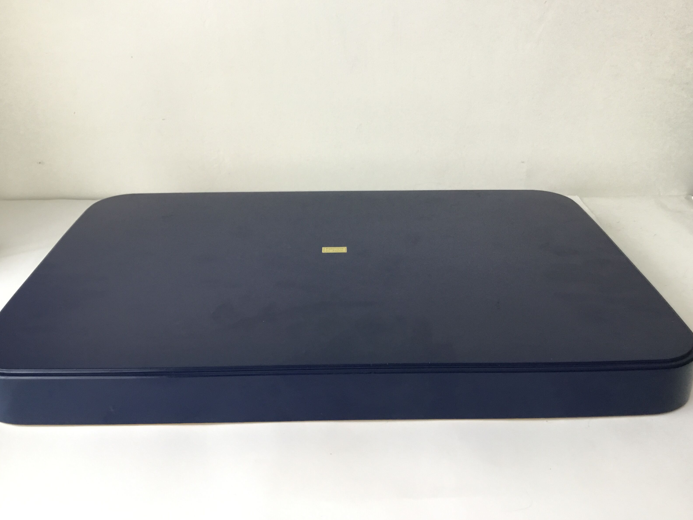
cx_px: 340
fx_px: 641
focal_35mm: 32
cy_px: 261
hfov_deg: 56.8
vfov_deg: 44.2
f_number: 2.4
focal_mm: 3.3
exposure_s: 1/33
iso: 64
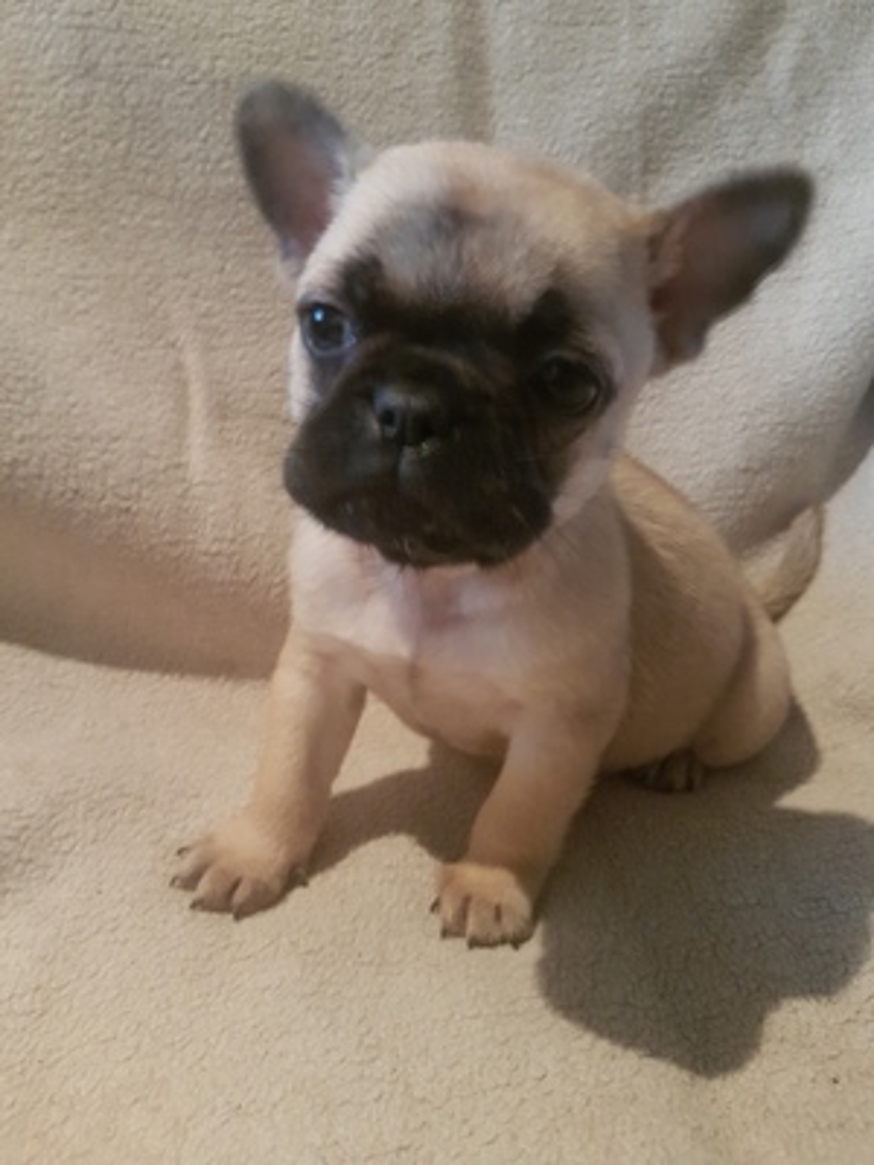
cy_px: 582
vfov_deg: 67.3
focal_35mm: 26
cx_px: 437
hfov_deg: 53.1
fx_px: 875
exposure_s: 1/10
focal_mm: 4.2
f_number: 1.7
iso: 200
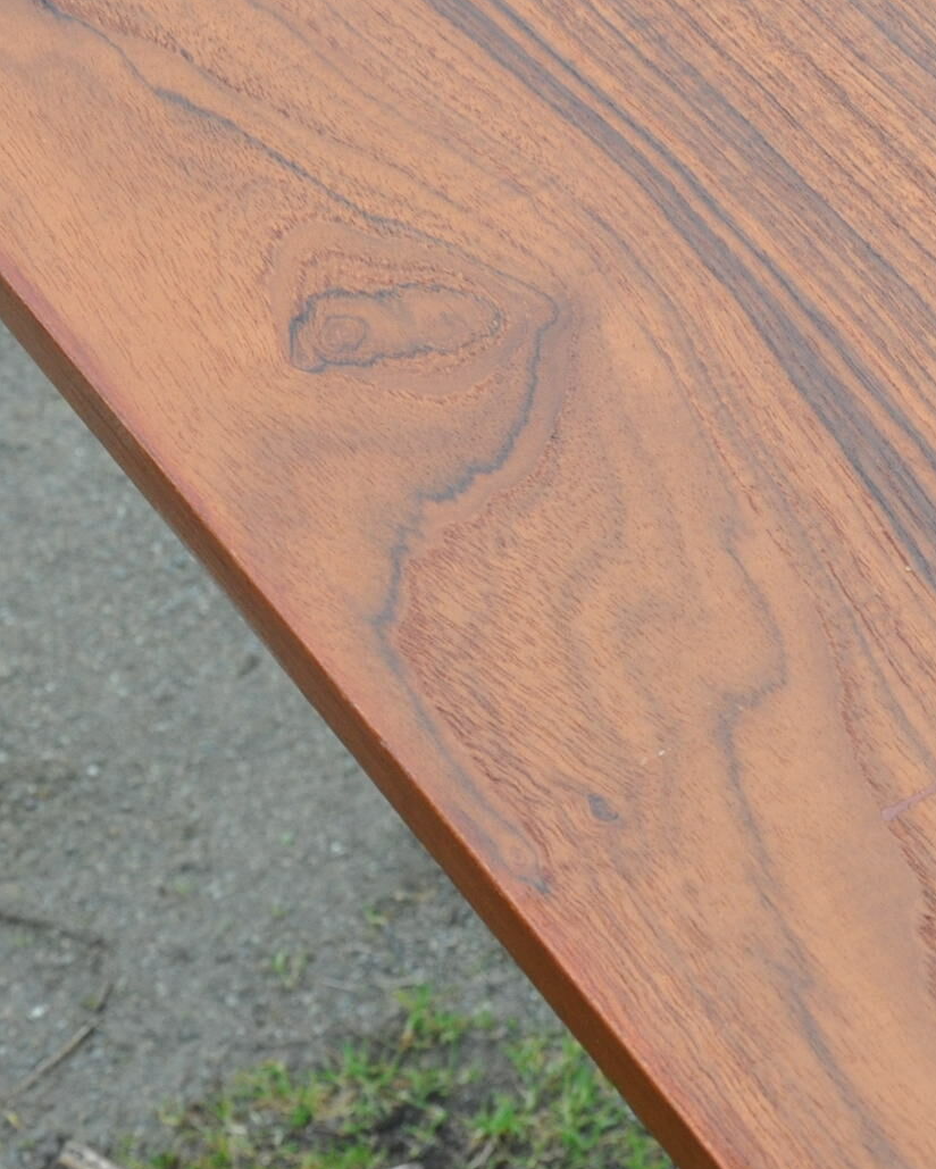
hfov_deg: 12.3
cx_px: 1035
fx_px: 4257
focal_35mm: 123
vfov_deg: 15.6
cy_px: 484
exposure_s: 1/125
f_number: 11
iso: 800
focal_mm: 42
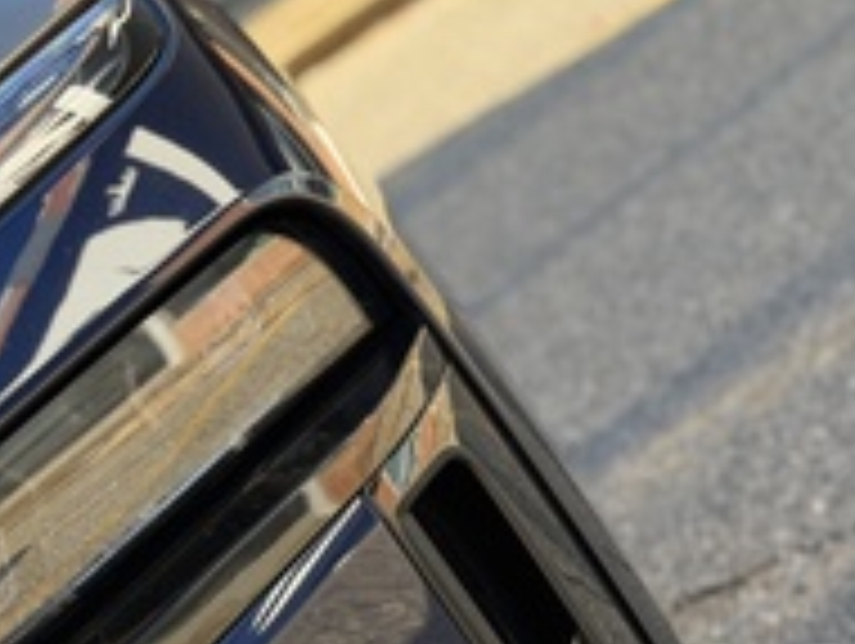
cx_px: 22
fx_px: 2621
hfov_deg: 18.1
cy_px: 390
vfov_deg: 14.0
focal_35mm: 106
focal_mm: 6.76
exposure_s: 1/499
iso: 100
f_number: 1.78
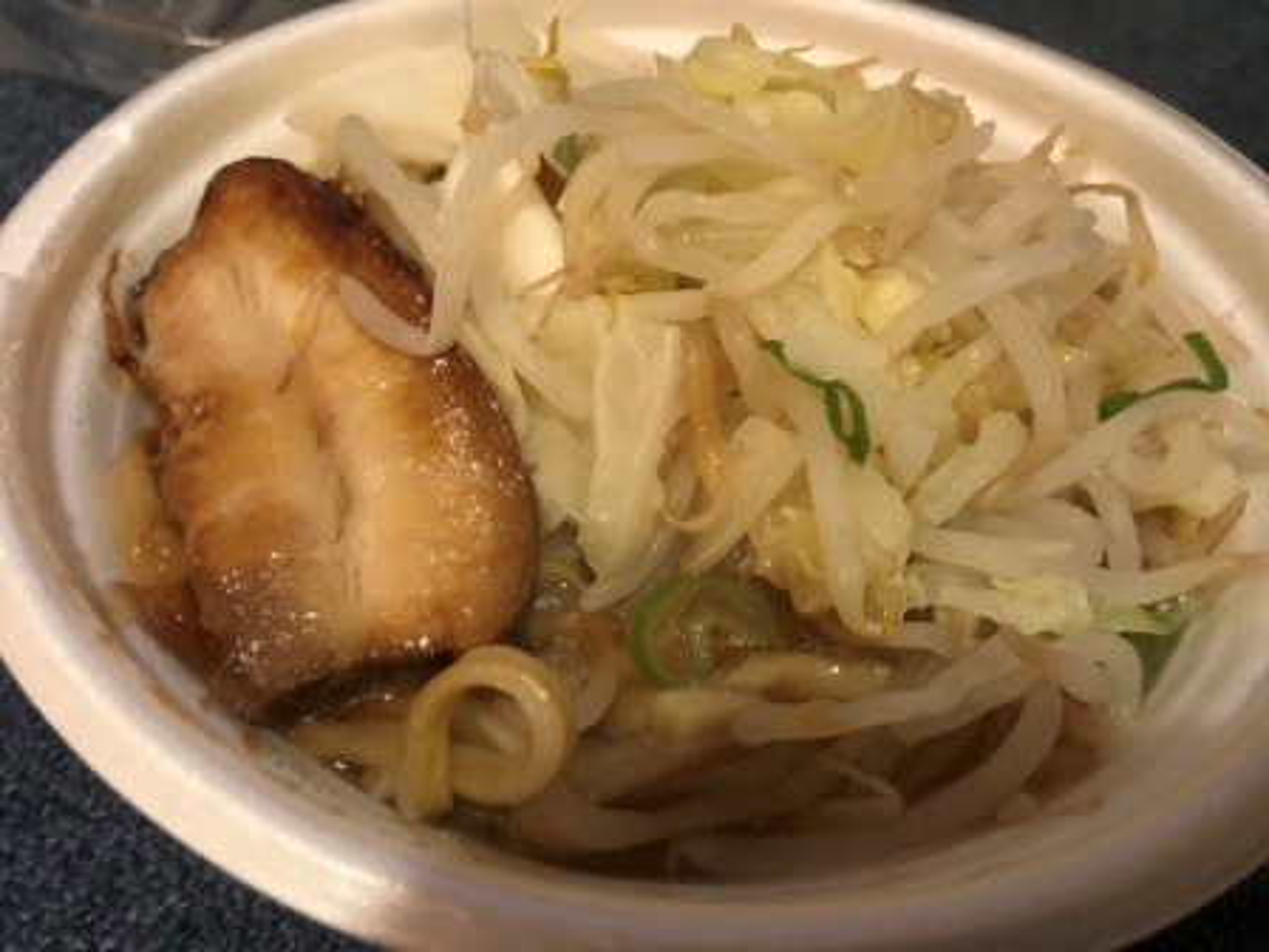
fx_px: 1026
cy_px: 476
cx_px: 634
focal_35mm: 28
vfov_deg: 49.7
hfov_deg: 63.4
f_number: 1.8
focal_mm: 3.99
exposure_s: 1/5
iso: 80
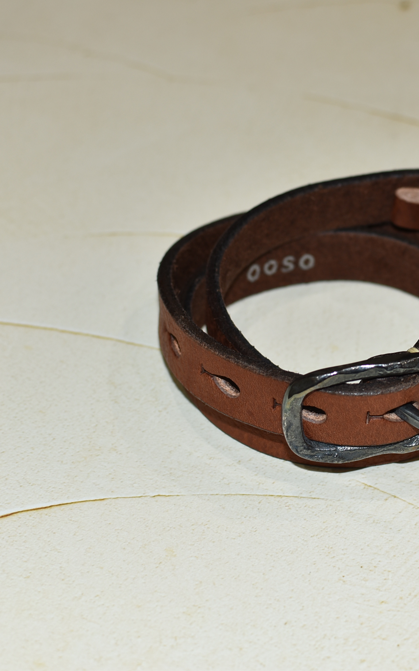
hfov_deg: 16.0
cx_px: 371
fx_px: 1476
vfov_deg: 25.6
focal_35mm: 81
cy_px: 333
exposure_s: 1/60
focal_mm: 35
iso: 200
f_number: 3.5
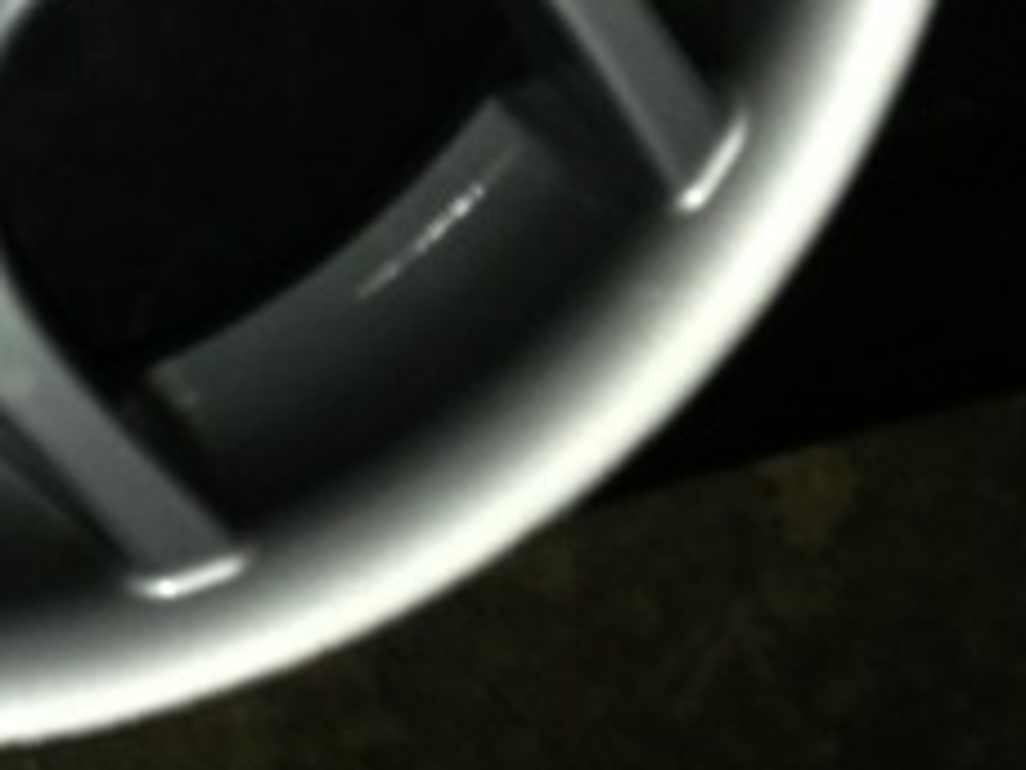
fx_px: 3438
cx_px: -504
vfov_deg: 12.1
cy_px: -441
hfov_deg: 15.6
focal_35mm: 116
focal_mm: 4.1
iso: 100
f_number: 2.4
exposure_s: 1/16
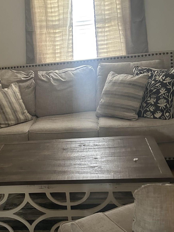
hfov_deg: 27.8
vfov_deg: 37.4
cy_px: 137
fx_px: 342
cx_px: 26
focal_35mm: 51
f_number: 1.5
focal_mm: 5.7
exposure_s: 1/40
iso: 640
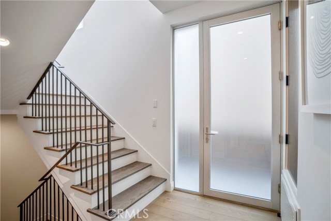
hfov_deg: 90.0
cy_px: 110
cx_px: 166
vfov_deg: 67.4
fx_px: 166
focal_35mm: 18
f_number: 8
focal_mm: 18
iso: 125
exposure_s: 1/60
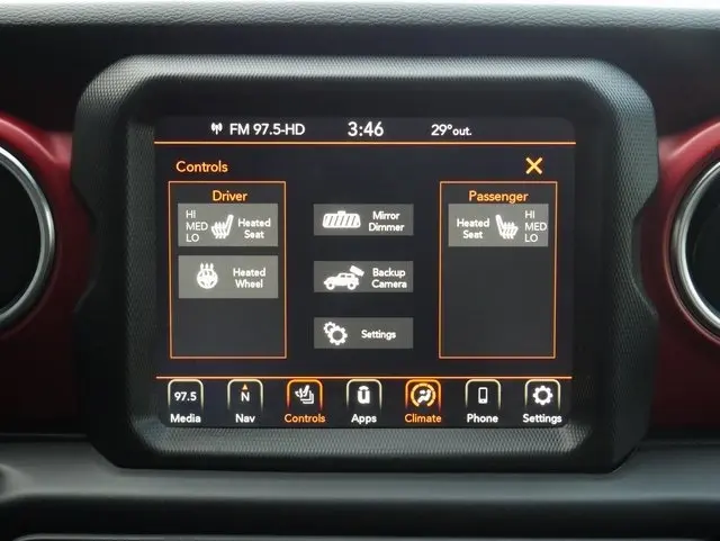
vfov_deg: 30.3
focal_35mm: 48
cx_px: 360
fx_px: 999
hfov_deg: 39.6
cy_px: 270
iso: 2000
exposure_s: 1/60
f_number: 5.2
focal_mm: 24
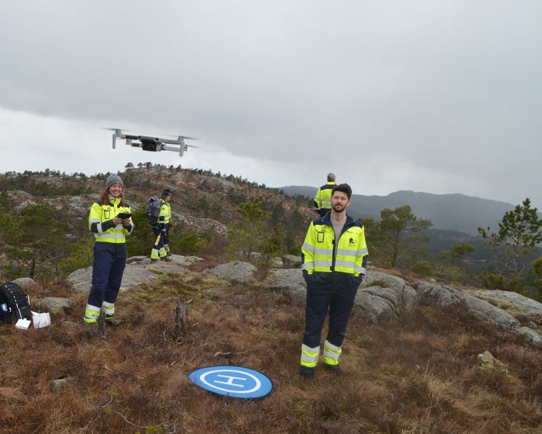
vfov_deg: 47.1
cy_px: 219
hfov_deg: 56.6
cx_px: 213
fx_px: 497
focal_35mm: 31
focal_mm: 18
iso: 200
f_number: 8
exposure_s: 1/250
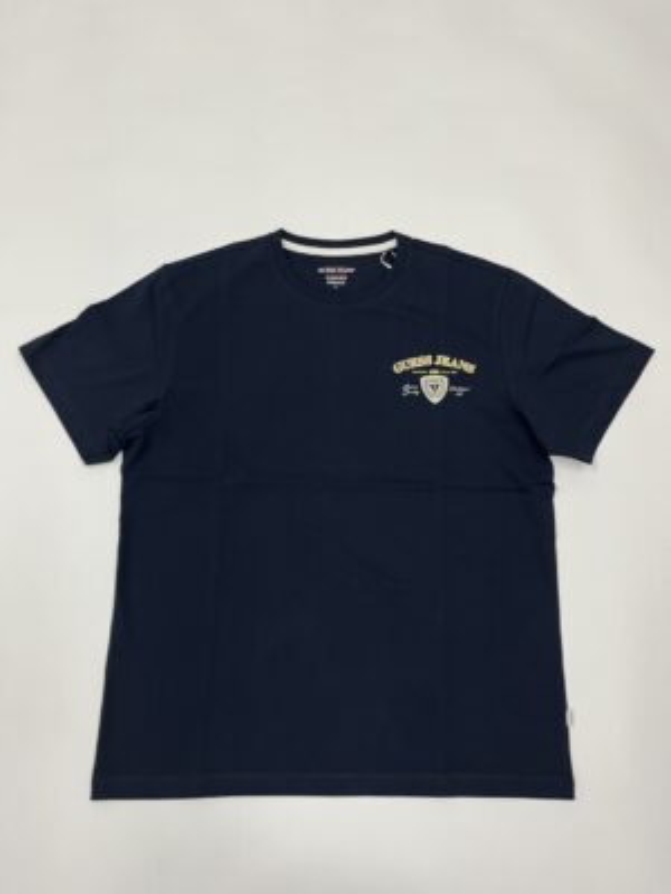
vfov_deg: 67.3
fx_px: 672
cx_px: 336
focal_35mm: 26
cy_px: 447
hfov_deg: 53.1
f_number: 1.6
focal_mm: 5.1
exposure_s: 1/50
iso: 400
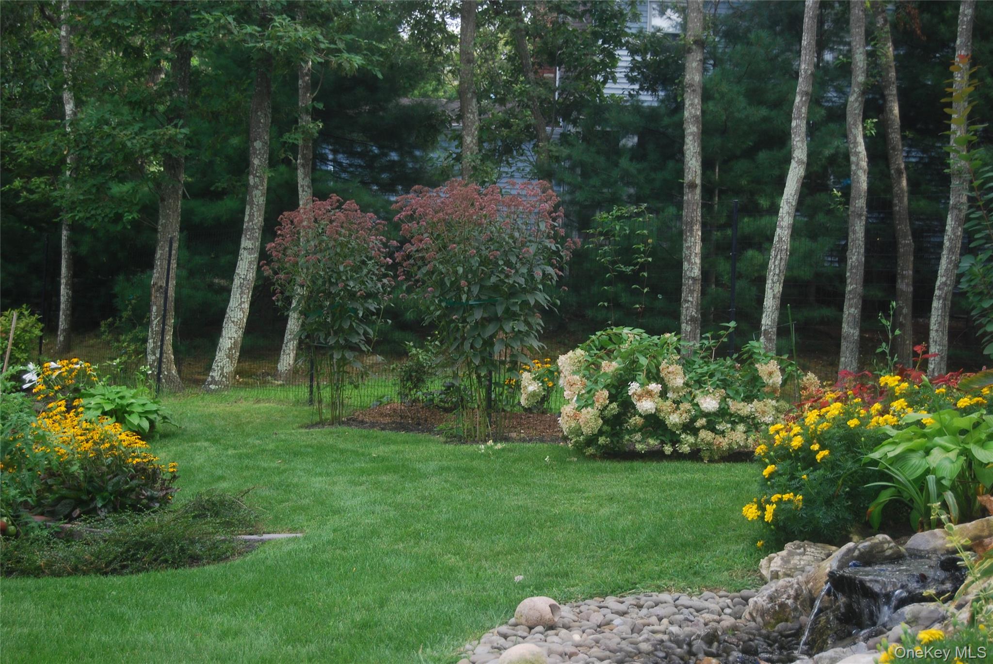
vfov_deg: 22.7
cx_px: 496
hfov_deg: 33.4
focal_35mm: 60
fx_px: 1657
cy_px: 332
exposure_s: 1/60
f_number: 5
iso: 220
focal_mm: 40
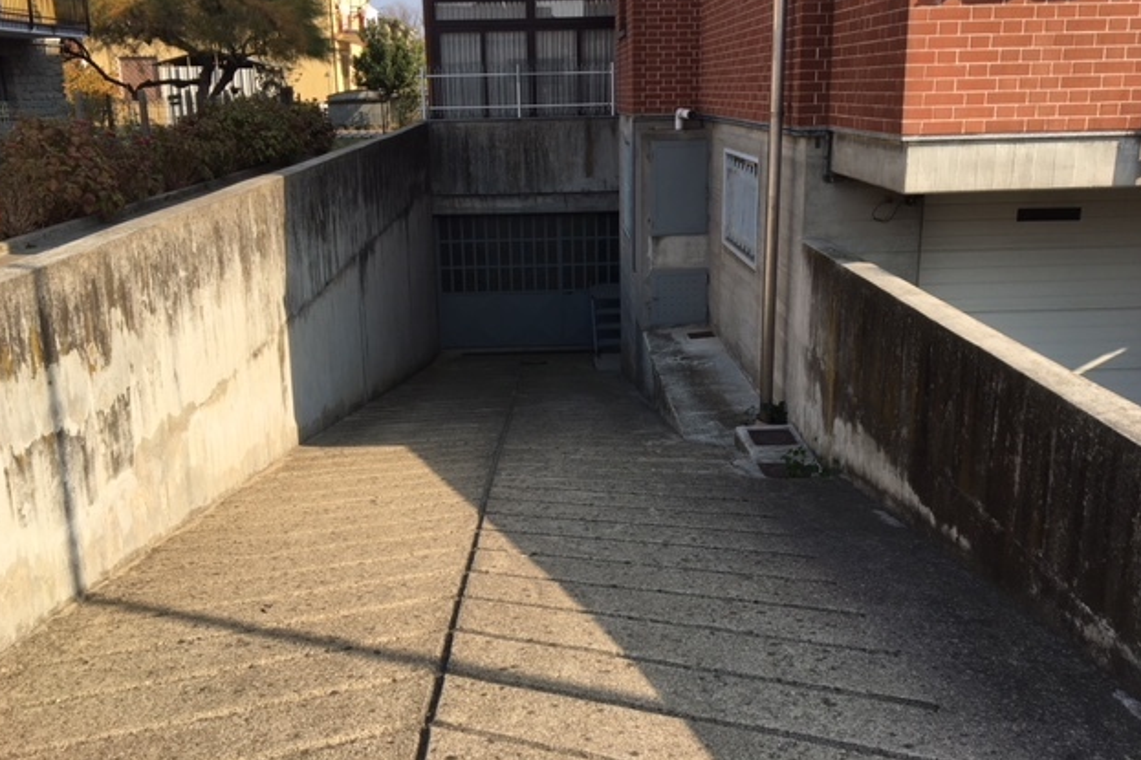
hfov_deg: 60.3
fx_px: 982
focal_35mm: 31
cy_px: 324
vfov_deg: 42.2
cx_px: 559
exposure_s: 1/864
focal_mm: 4.15
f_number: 2.2
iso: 25
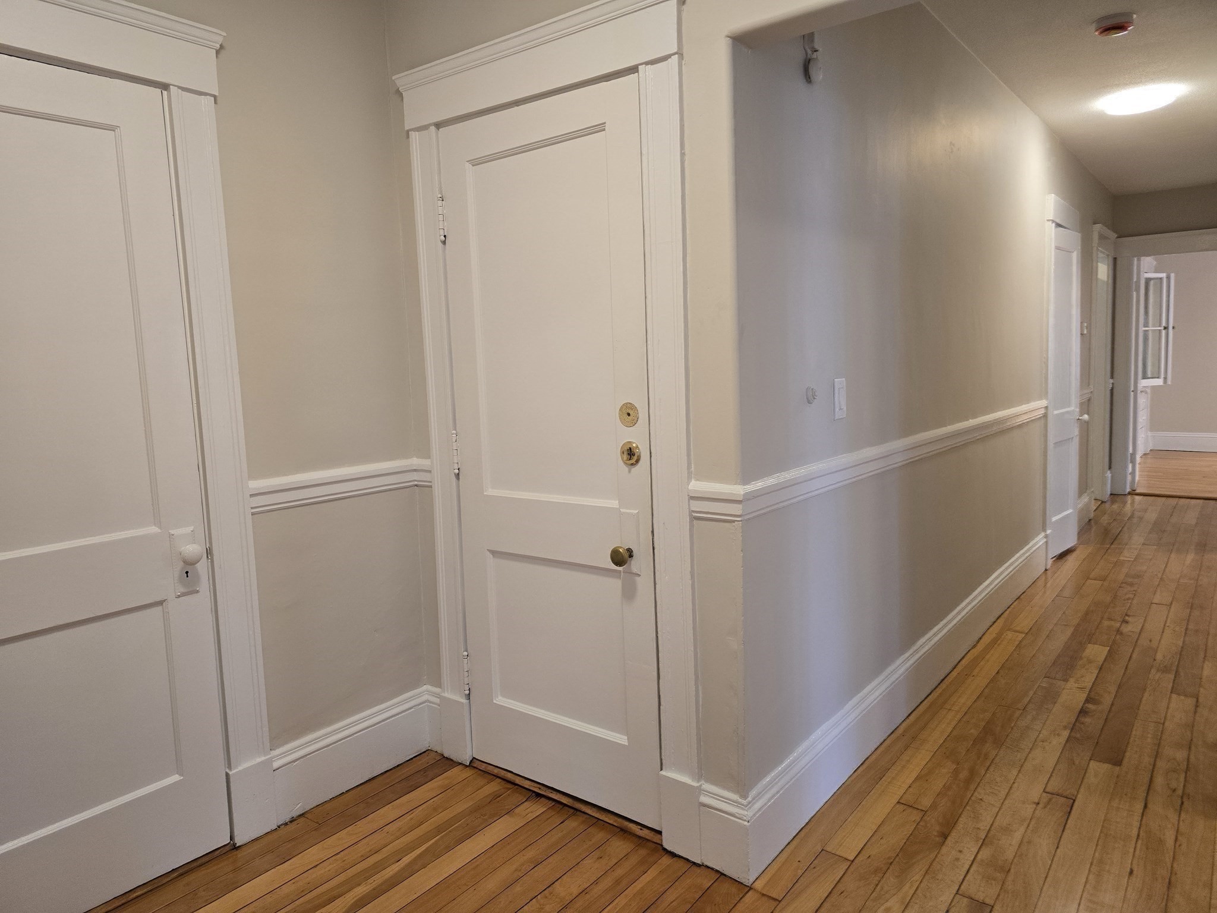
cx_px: 608
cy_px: 456
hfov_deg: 73.9
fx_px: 809
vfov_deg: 58.9
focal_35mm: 23
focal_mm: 6.3
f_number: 1.7
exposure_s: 1/120
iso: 250
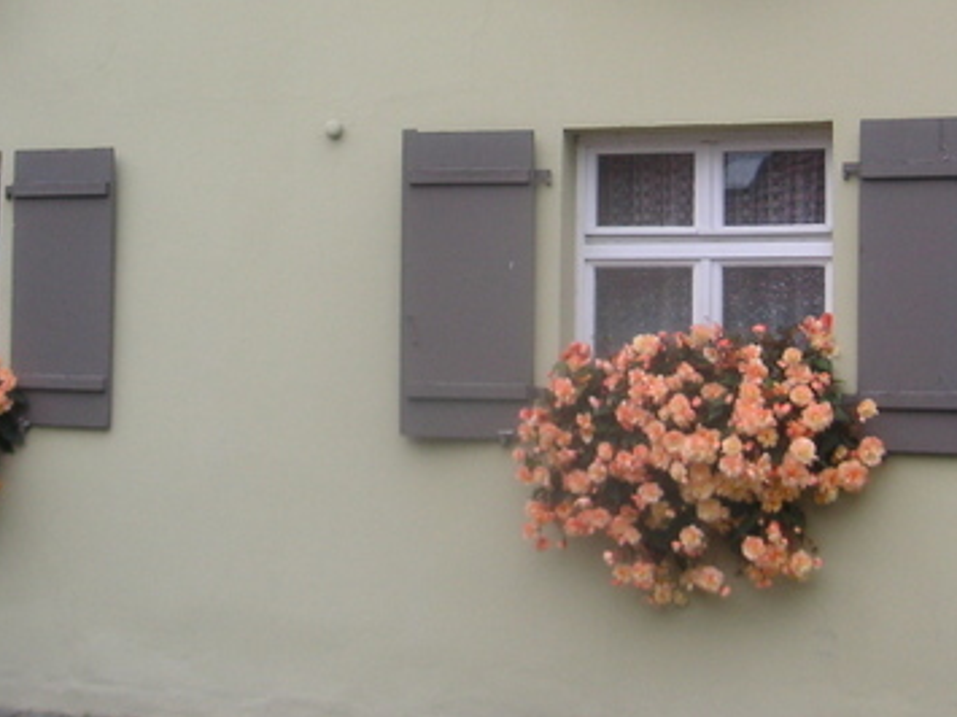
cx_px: 412
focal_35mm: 73
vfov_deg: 20.1
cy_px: 268
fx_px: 2017
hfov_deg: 26.7
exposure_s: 1/350
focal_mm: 6.1
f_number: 2.8
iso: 50
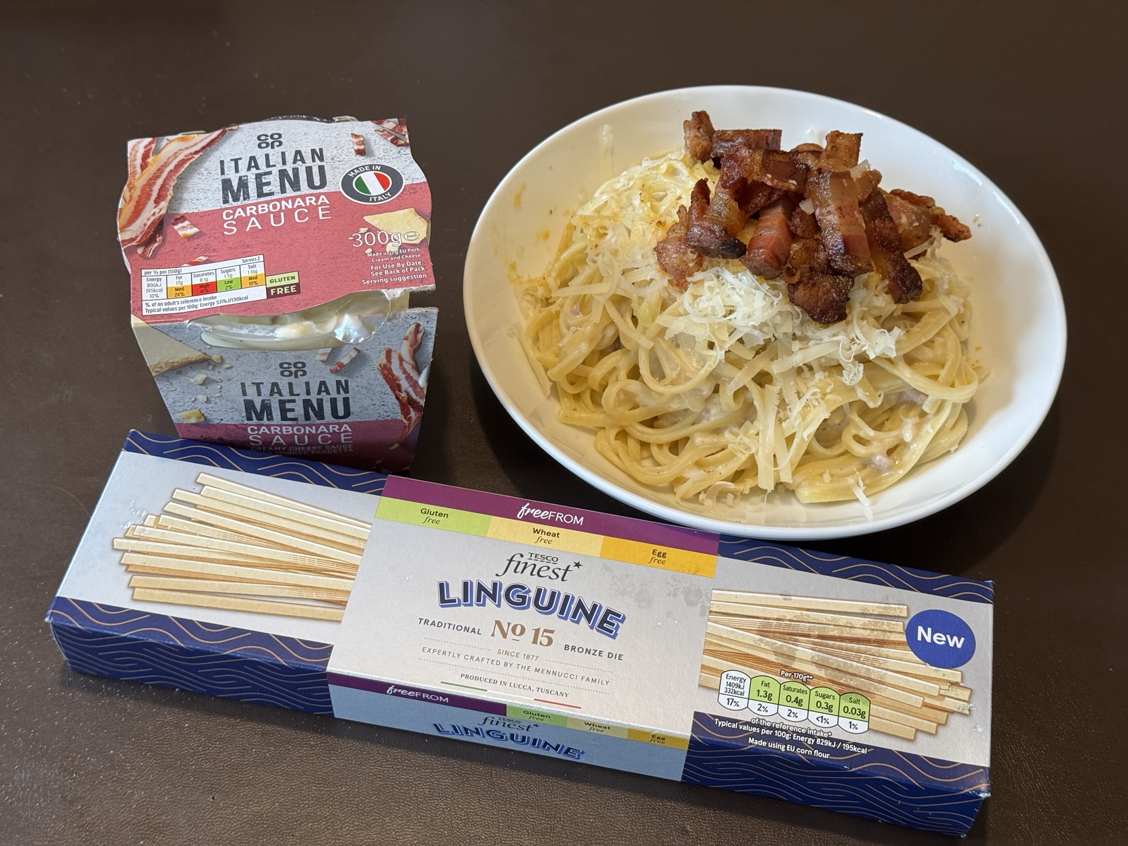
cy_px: 423
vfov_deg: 30.3
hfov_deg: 39.7
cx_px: 564
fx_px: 1564
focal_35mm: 48
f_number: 1.78
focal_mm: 6.76
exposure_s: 1/50
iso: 160
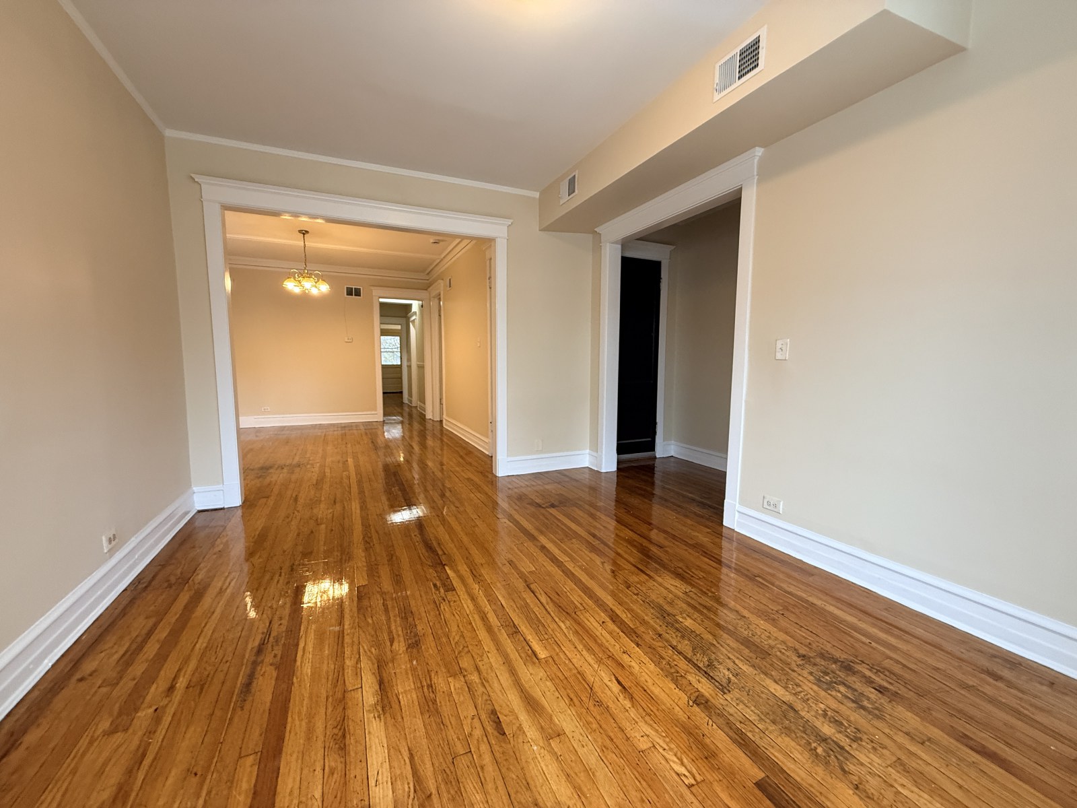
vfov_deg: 85.7
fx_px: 436
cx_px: 538
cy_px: 404
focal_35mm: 14
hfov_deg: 102.1
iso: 200
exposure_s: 1/60
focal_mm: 2.22
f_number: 2.2
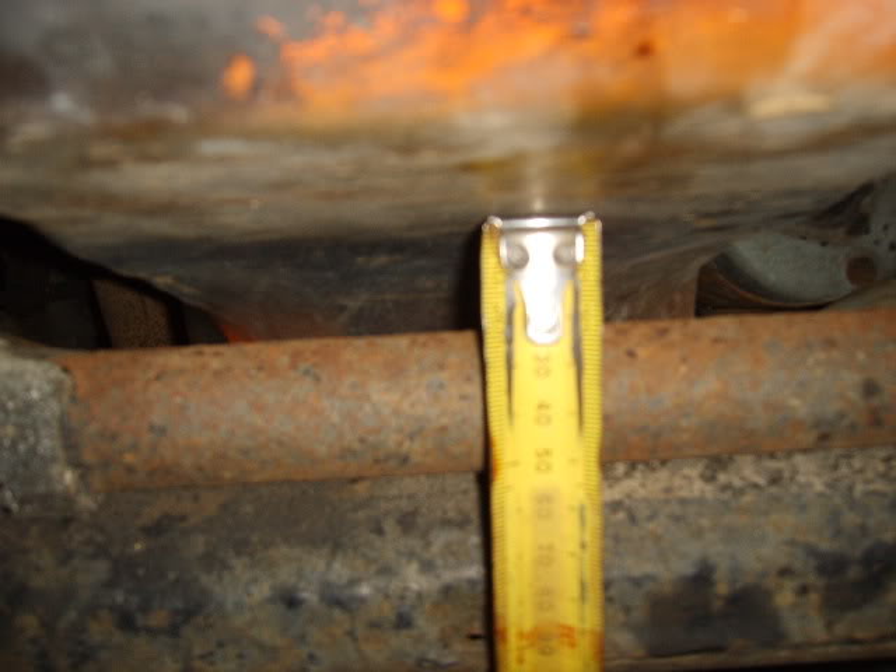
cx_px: 448
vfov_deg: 36.8
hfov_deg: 47.9
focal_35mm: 39
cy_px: 336
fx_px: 1009
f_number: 3.5
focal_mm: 6.6
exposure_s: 1/45
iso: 100
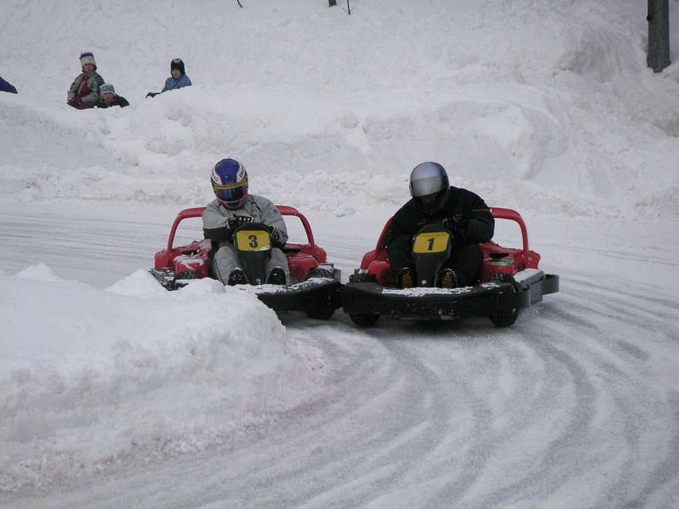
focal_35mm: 111
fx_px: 2177
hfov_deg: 17.7
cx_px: 340
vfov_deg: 13.3
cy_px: 254
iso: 50
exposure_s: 1/750
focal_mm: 17.1
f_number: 3.6
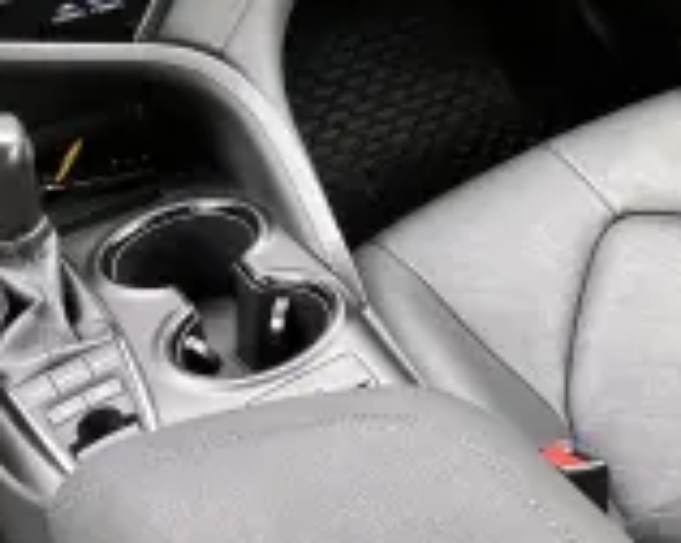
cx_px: 728
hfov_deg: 29.6
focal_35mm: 58
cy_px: -22
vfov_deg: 24.8
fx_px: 1168
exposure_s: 1/60
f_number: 1.6
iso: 200
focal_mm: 5.96
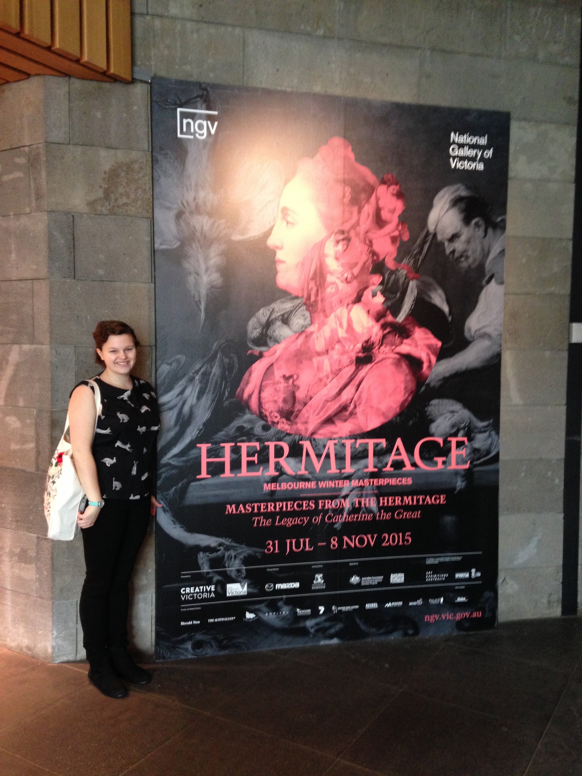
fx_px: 740
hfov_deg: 42.9
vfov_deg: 55.4
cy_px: 388
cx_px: 291
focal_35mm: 33
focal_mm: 4.12
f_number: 2.4
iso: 250
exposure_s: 1/20
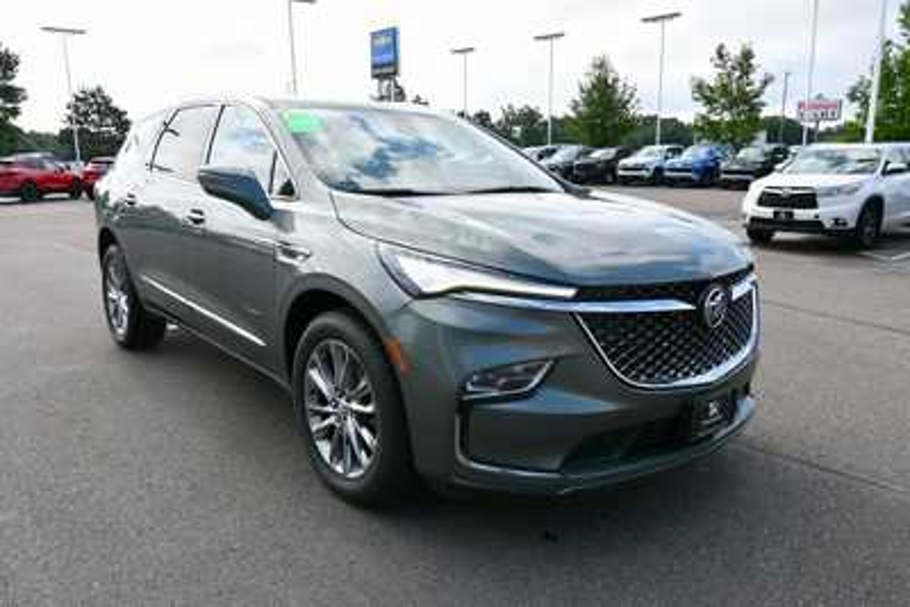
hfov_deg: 67.4
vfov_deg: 48.0
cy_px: 304
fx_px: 683
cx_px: 455
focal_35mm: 27
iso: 140
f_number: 8
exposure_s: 1/250
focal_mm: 18
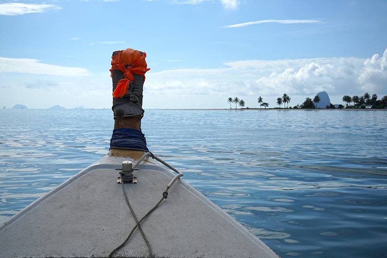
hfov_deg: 41.1
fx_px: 516
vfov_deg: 28.1
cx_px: 194
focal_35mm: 48
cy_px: 129
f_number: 7.1
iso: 100
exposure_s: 1/1250
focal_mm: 48
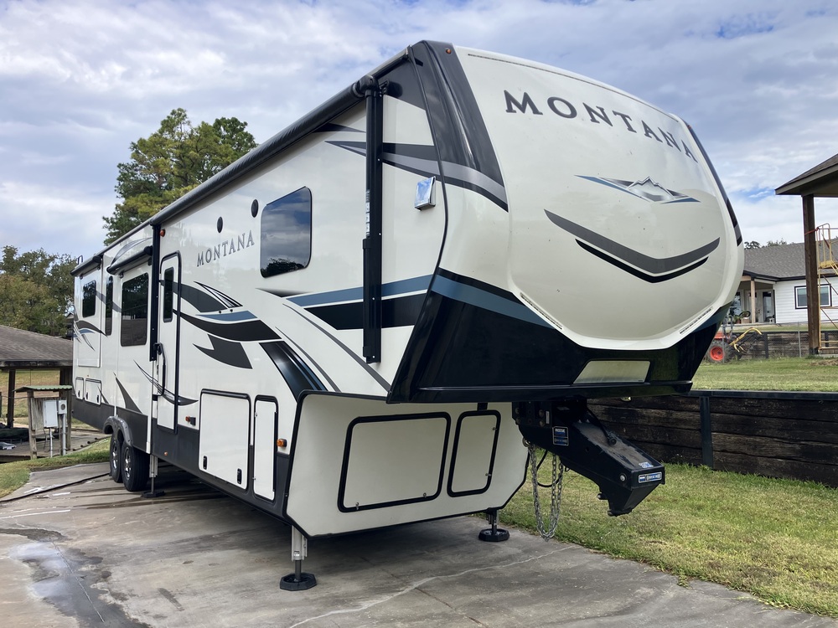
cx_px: 419
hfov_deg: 63.4
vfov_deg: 49.7
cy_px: 314
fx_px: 678
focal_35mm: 28
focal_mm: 3.99
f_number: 1.8
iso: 32
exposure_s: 1/1389
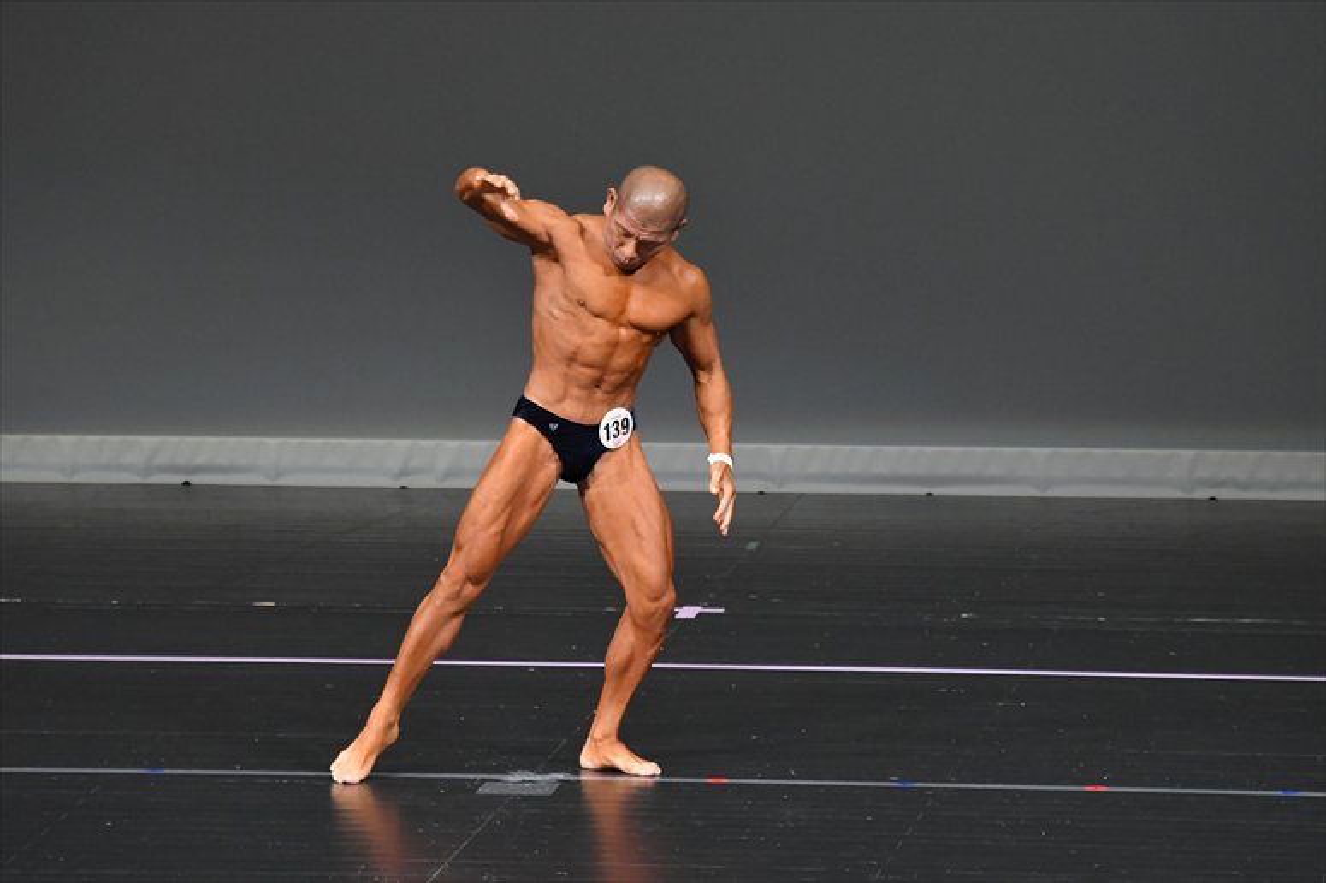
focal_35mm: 345
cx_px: 663
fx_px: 12701
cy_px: 442
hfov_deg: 6.0
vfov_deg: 4.0
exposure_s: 1/400
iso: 4000
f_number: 5.6
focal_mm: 230
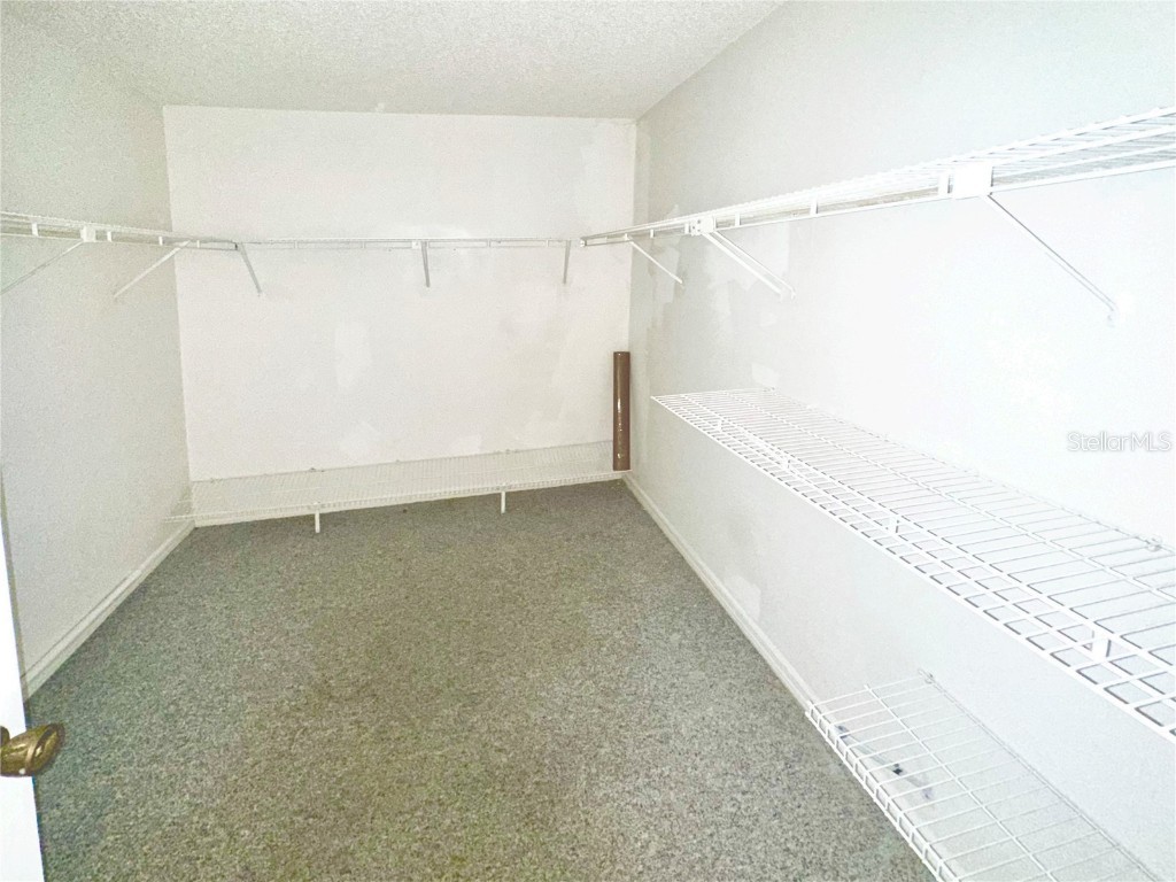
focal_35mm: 14
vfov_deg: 85.7
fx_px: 476
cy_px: 441
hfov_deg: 102.1
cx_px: 588
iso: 400
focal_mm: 2.2
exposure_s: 1/30
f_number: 2.2
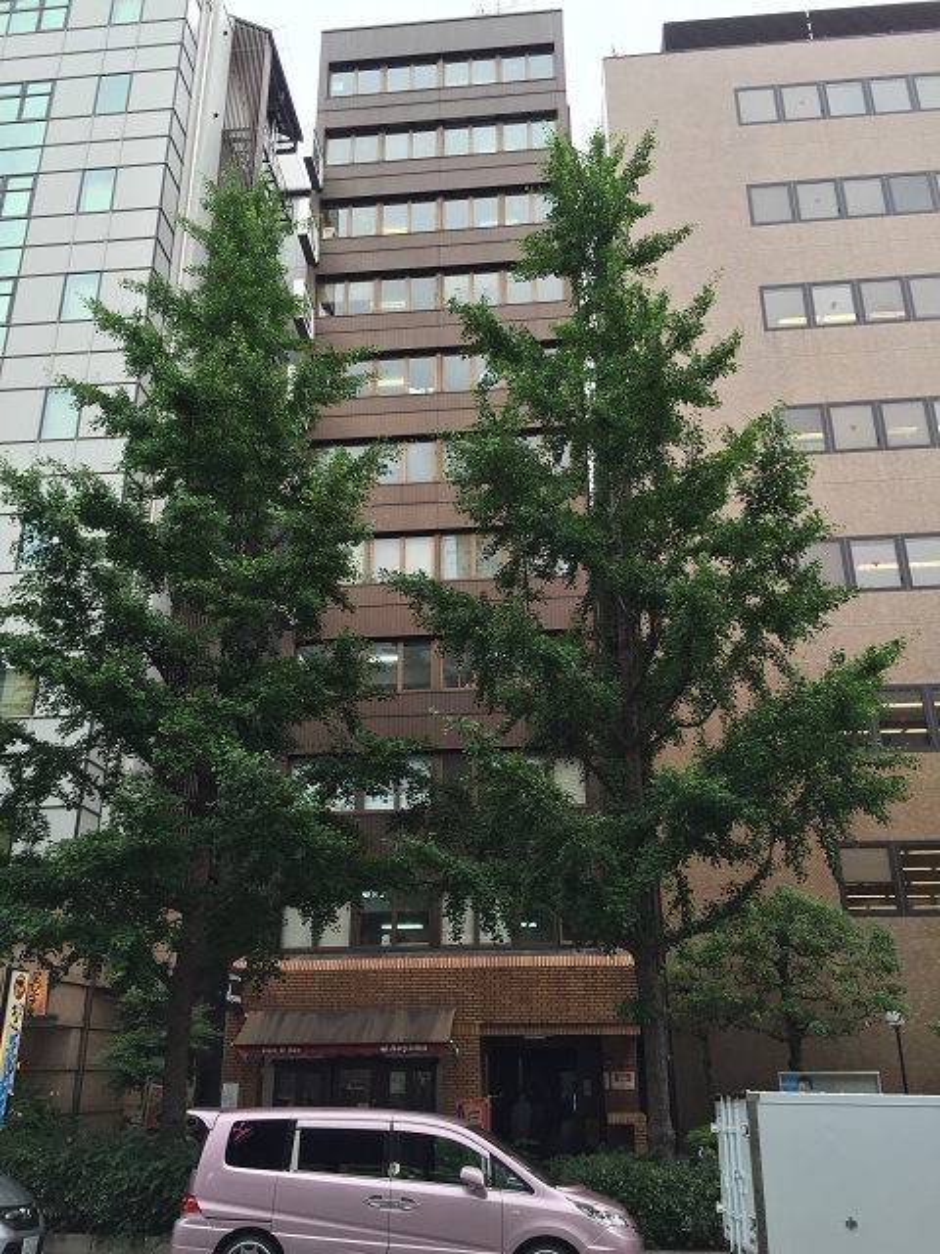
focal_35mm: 29
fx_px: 1050
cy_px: 627
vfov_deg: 61.7
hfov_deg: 48.2
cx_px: 470
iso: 32
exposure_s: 1/329
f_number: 2.2
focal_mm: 4.15
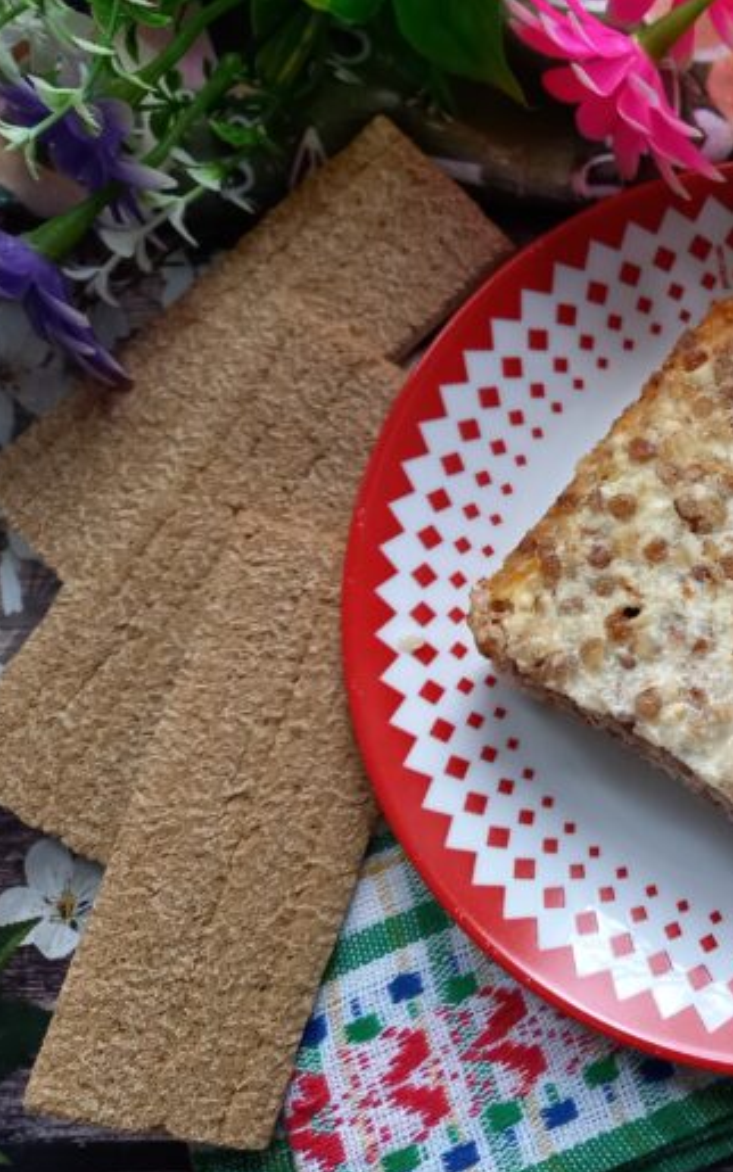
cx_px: 708
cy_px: 595
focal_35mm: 36
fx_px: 1150
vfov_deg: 54.0
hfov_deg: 32.9
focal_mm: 4.65
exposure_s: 1/33.3
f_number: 1.8
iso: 320
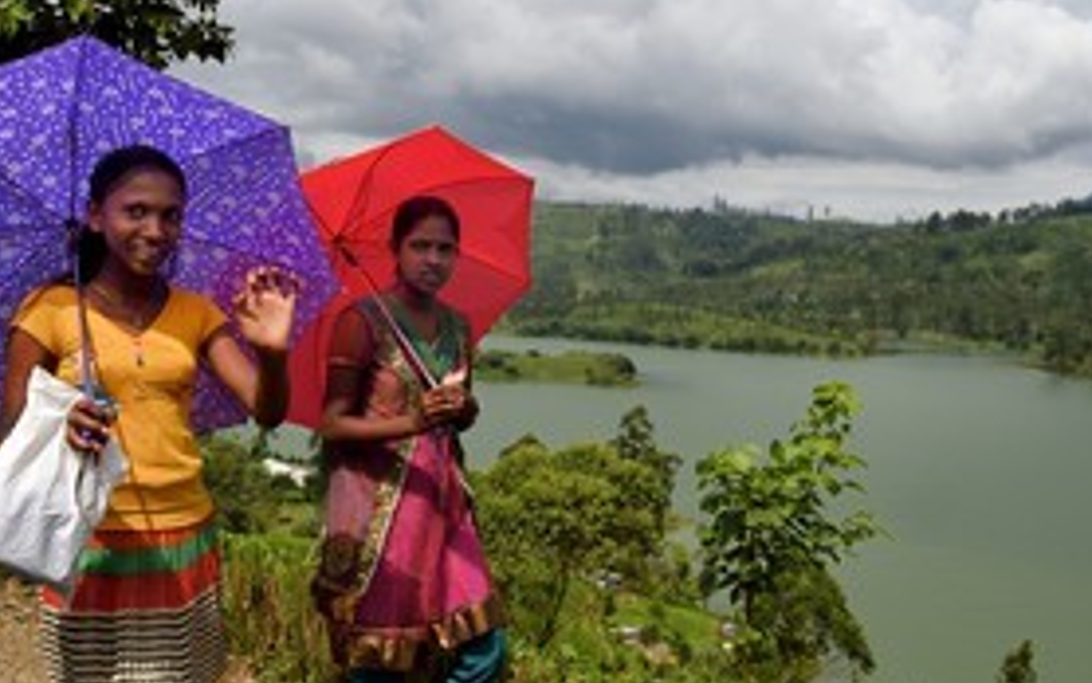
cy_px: 373
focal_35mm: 37
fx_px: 1102
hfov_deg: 52.7
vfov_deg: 34.4
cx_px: 562
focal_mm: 24
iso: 400
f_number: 14
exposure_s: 1/500
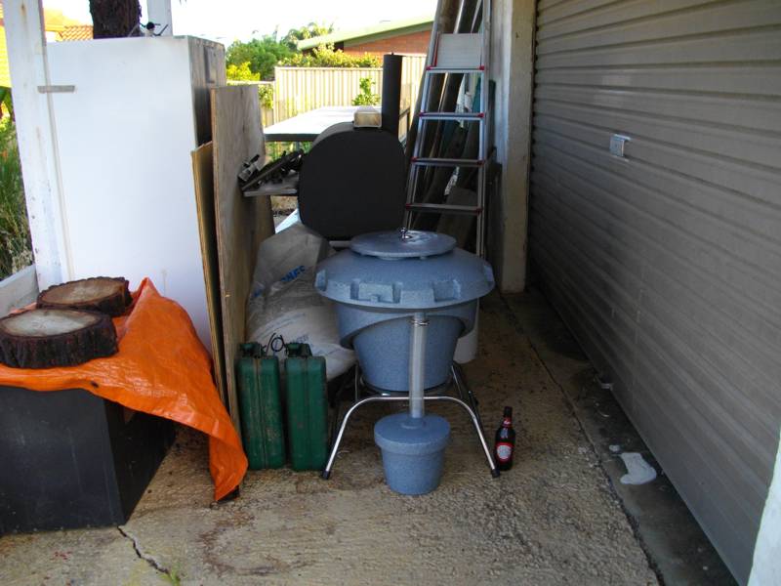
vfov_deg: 44.2
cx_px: 390
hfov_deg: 56.8
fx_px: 722
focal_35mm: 32
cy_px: 293
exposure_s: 1/125
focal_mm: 5.7
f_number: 2.9
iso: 153
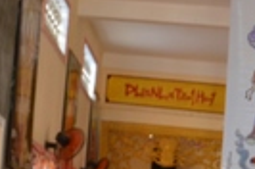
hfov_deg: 12.8
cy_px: 397
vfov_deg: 7.9
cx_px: 163
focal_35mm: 161
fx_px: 1138
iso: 640
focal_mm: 22
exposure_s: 1/60
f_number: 4.5
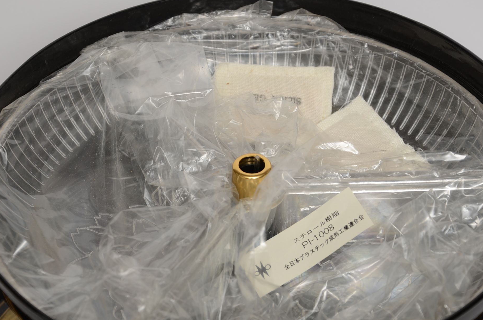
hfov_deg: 12.8
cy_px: 207
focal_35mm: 161
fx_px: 2155
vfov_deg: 8.5
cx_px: 238
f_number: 6.3
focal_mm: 80
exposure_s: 1/60
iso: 100
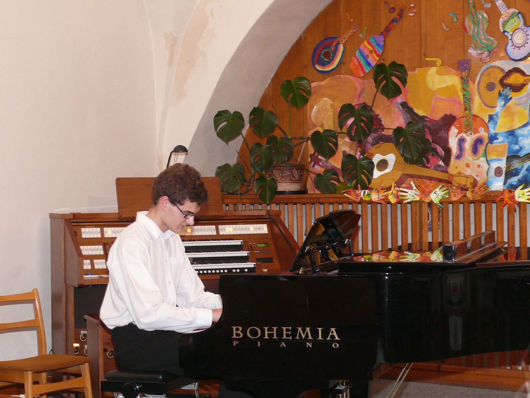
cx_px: 265
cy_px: 199
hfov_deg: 25.7
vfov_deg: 19.4
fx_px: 1164
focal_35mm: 76
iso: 200
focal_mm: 11.6
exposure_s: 1/30
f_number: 3.2
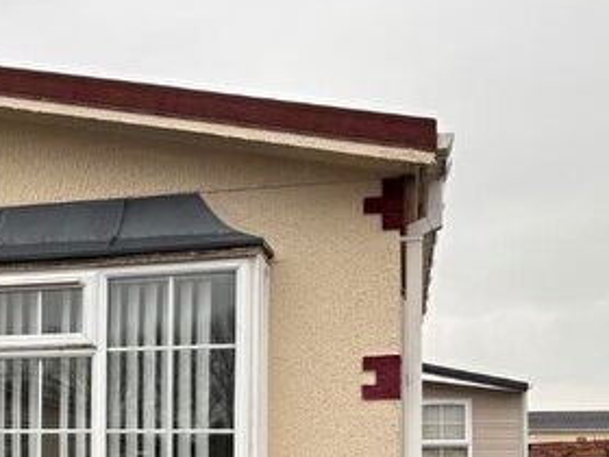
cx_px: -2
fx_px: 1144
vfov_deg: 21.9
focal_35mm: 65
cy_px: 441
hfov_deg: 28.0
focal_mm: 5.96
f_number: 1.6
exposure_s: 1/121
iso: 50
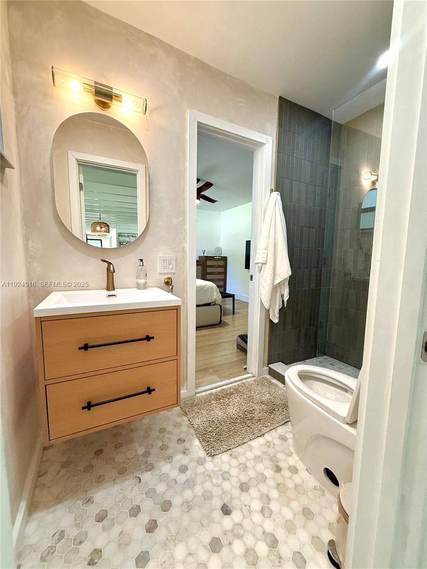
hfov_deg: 85.7
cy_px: 284
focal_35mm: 14
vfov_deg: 102.1
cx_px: 214
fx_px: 230
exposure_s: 1/120
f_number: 2.2
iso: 250
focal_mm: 2.22
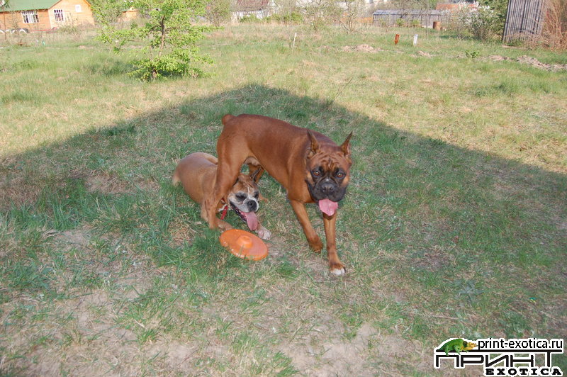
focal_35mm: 27
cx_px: 284
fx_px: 425
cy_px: 188
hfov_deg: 67.4
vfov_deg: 47.9
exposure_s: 1/350
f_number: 4.8
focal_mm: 18
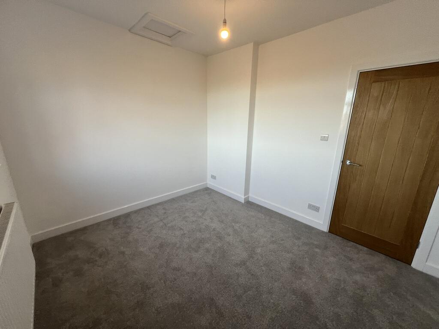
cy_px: 164
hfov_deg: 106.2
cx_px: 220
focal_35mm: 13
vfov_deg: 89.9
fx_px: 165
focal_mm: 1.57
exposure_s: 1/99
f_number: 1.8
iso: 50
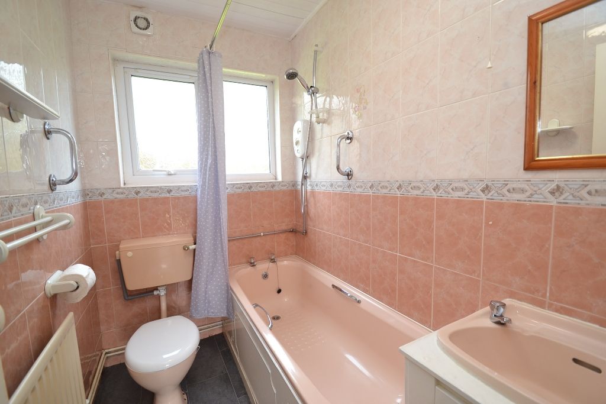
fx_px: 253
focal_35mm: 15
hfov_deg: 100.4
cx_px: 303
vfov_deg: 77.3
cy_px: 202
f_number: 4.5
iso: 400
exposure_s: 1/80
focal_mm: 10
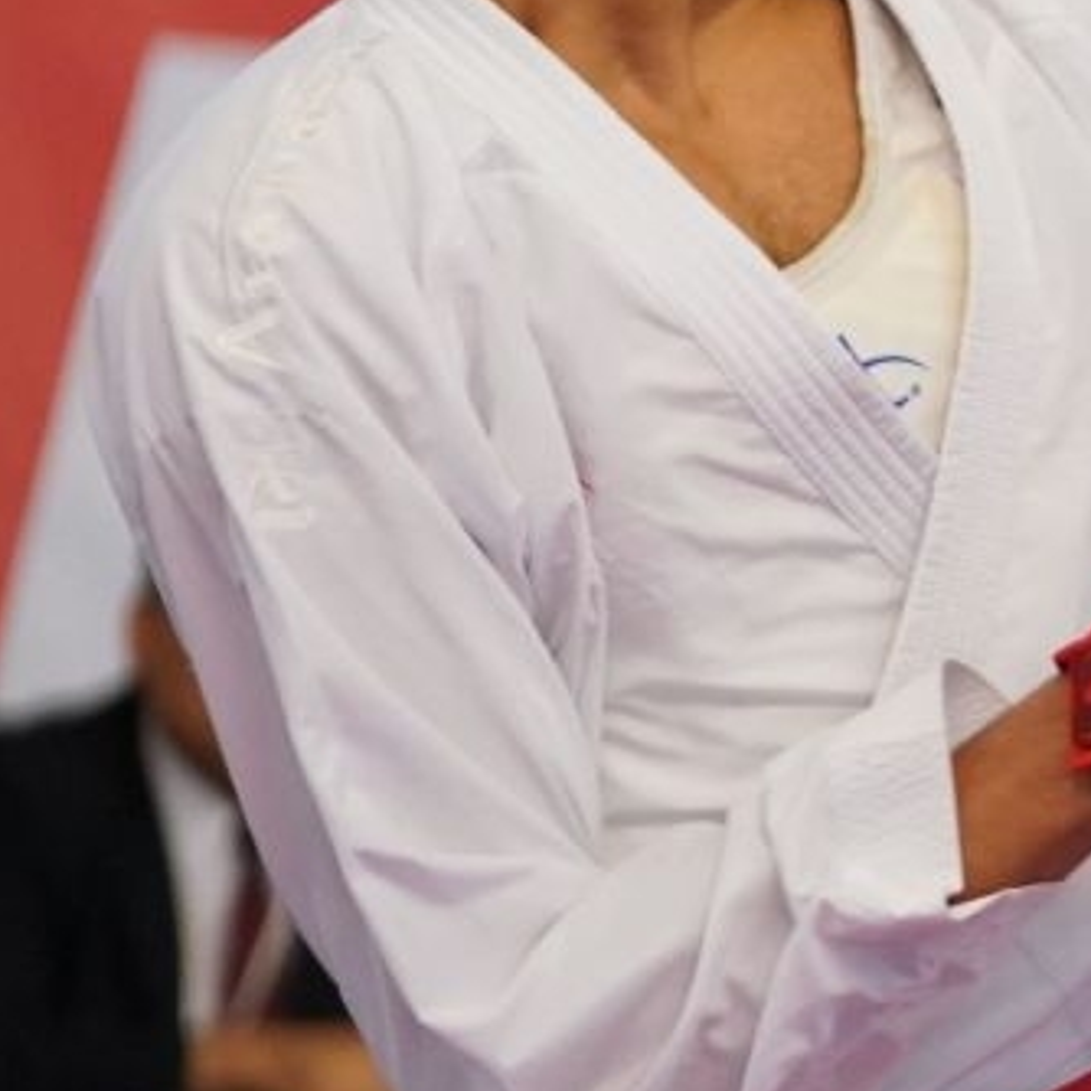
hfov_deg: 3.6
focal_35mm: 481
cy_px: 689
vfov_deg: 3.6
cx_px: 2881
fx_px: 17151
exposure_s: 1/1000
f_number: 2.8
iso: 2000
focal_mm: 105
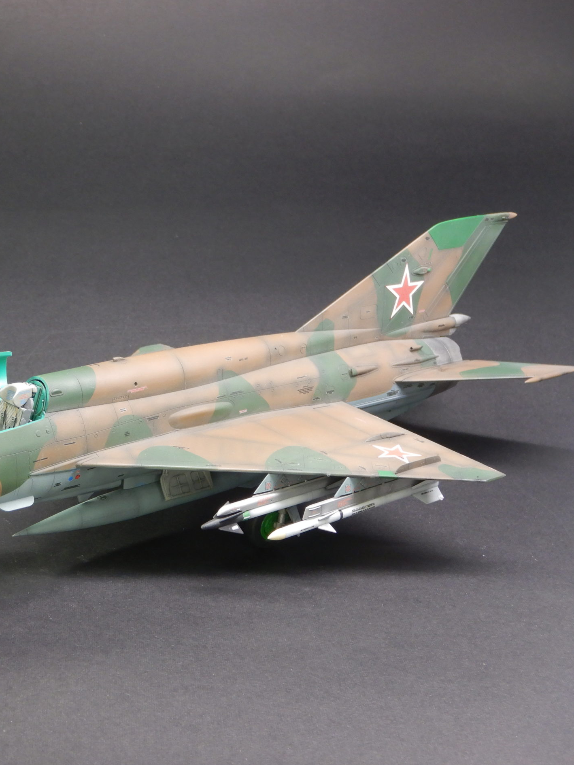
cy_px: 385
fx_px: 1437
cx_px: 80
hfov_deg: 22.2
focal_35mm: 65
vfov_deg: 29.8
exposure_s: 1/30
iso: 200
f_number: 4.3
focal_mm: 8.5
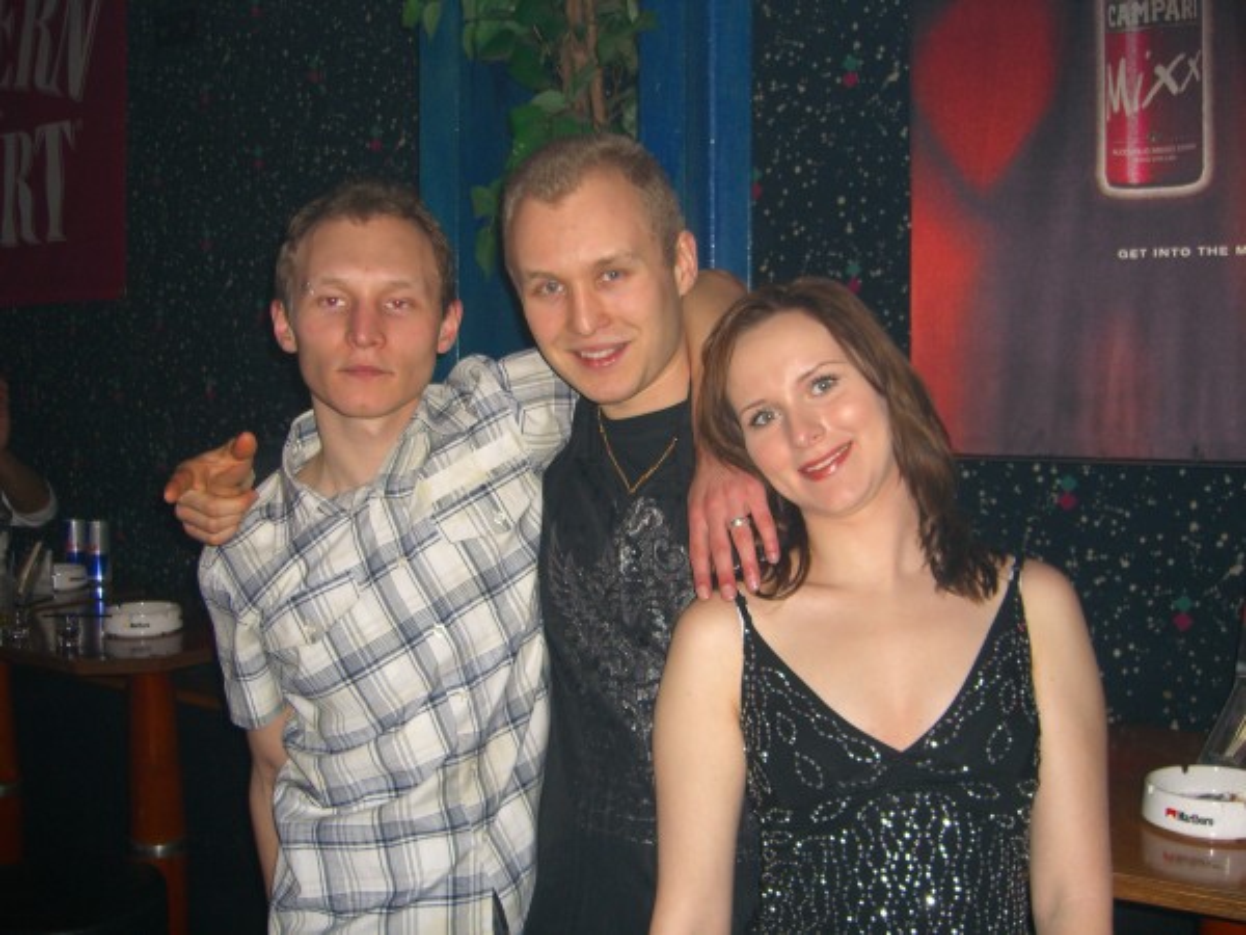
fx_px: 1368
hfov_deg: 49.0
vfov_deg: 37.7
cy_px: 468
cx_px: 623
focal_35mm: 38
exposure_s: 1/60
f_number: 2.8
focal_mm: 7.9
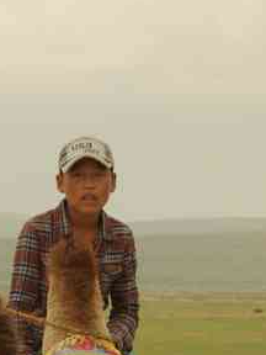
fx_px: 4361
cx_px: 101
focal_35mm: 426
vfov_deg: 4.6
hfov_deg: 3.5
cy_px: 455
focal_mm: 85
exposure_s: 1/180
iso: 100
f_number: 8
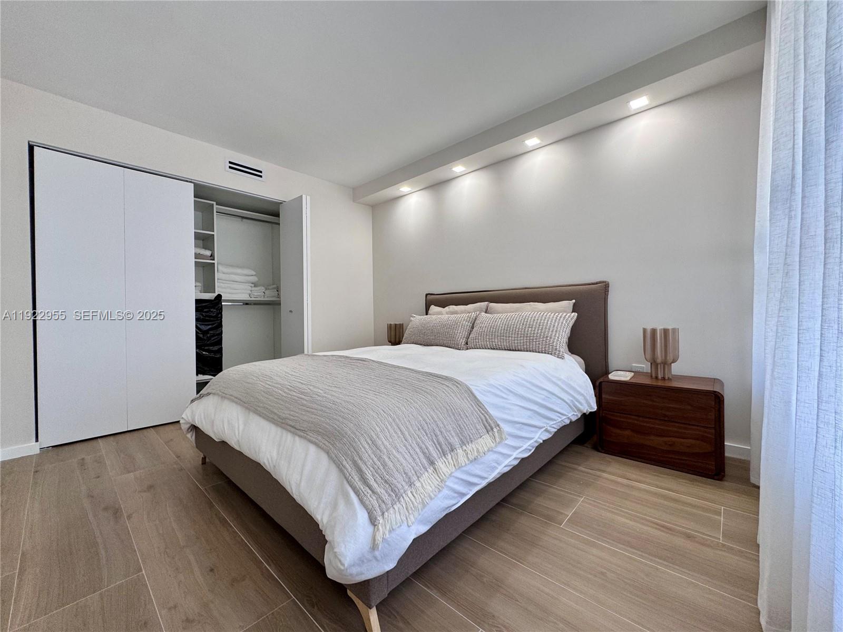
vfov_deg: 85.7
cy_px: 316
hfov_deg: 102.1
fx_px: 341
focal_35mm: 14
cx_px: 422
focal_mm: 2.22
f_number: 2.2
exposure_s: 1/99
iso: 100
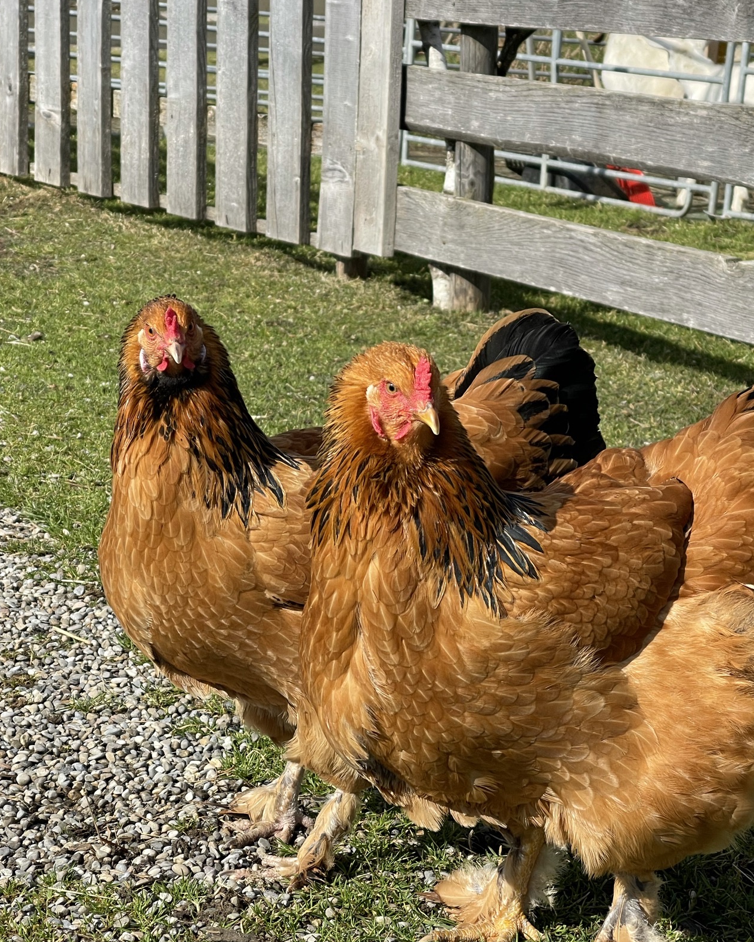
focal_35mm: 81
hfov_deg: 18.9
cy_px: 585
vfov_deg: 23.5
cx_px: 455
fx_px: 2259
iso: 20
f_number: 2.2
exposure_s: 1/1340
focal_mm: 7.5
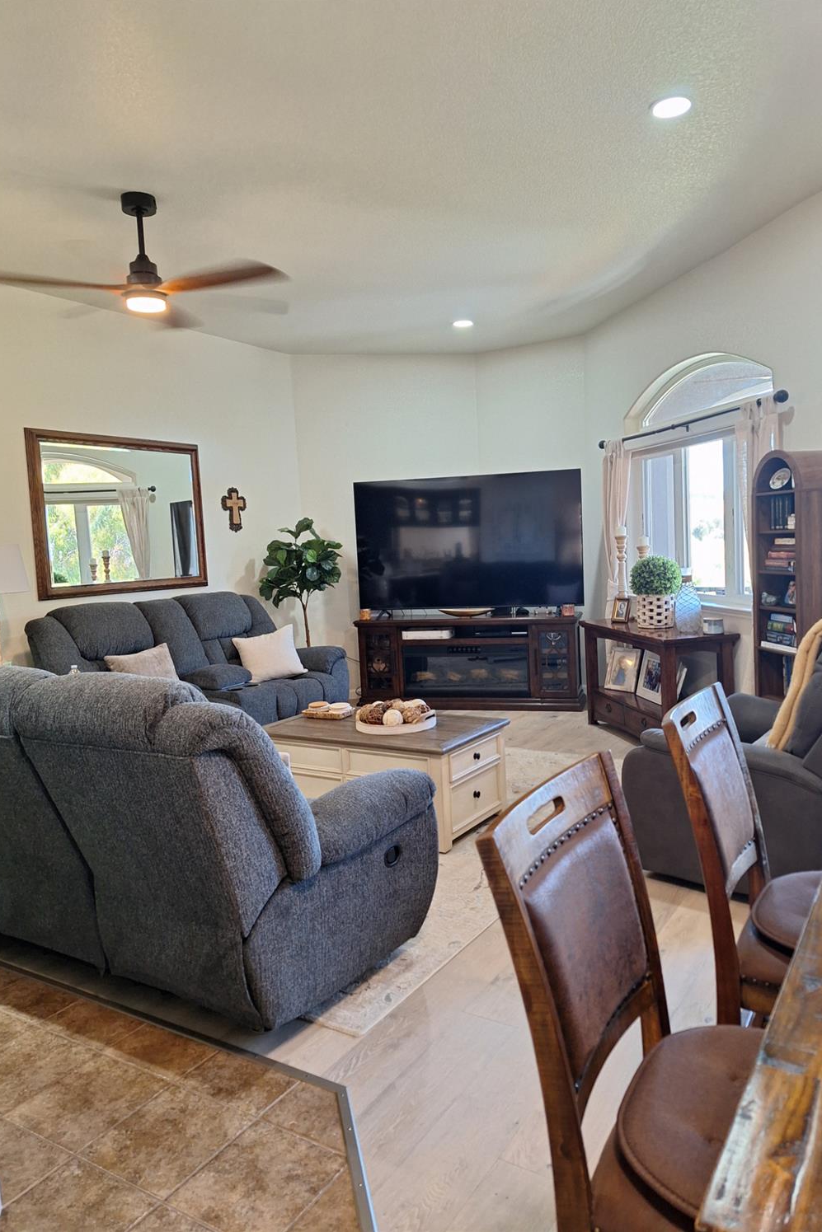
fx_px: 822
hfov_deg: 53.0
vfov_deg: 73.7
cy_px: 615
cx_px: 455
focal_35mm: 24
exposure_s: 1/40
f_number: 1.8
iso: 125
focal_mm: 5.54
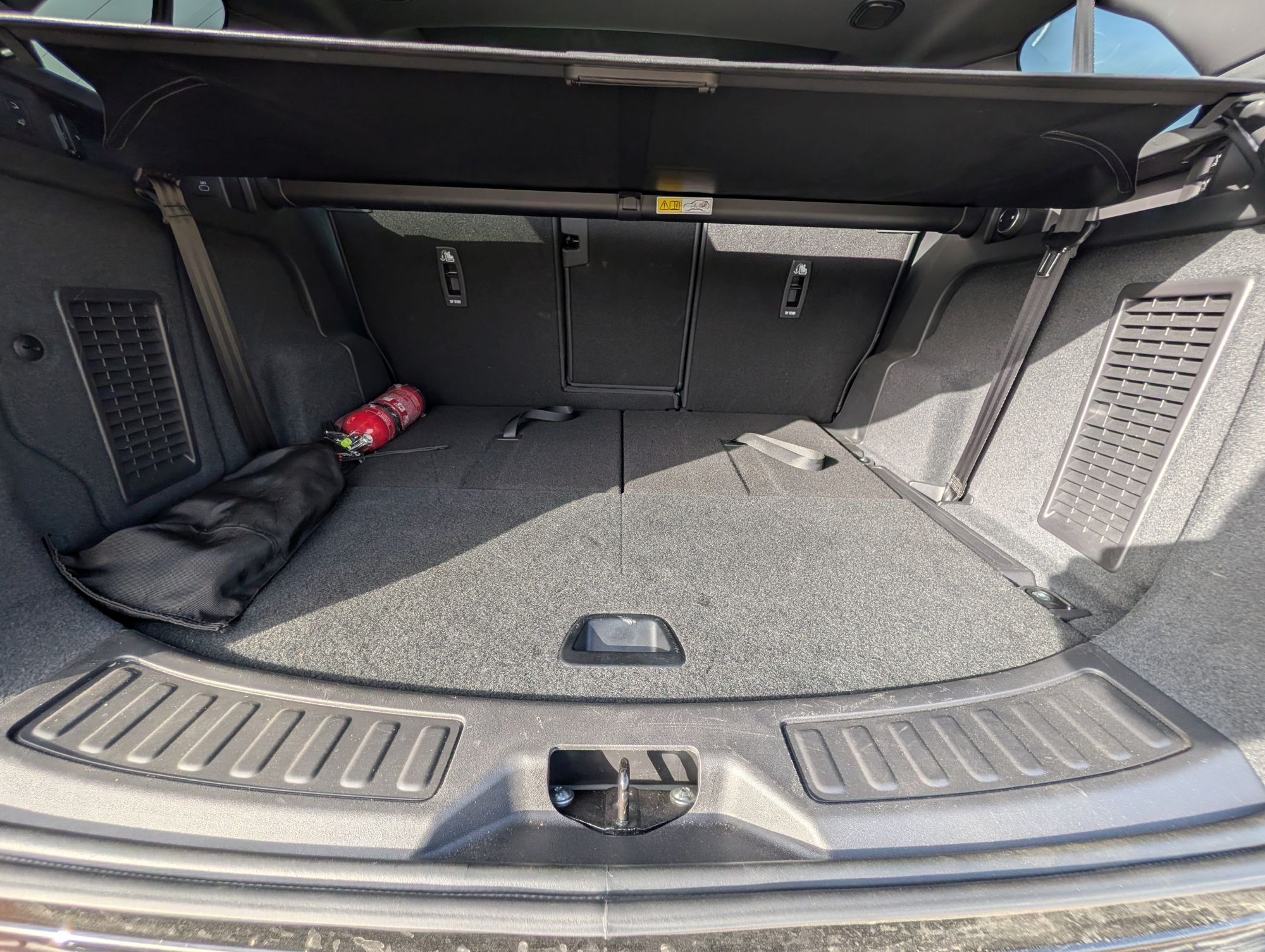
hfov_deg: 110.5
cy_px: 476
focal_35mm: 12
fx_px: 439
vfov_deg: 94.6
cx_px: 632
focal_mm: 2.02
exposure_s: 1/468
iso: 61
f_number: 1.7
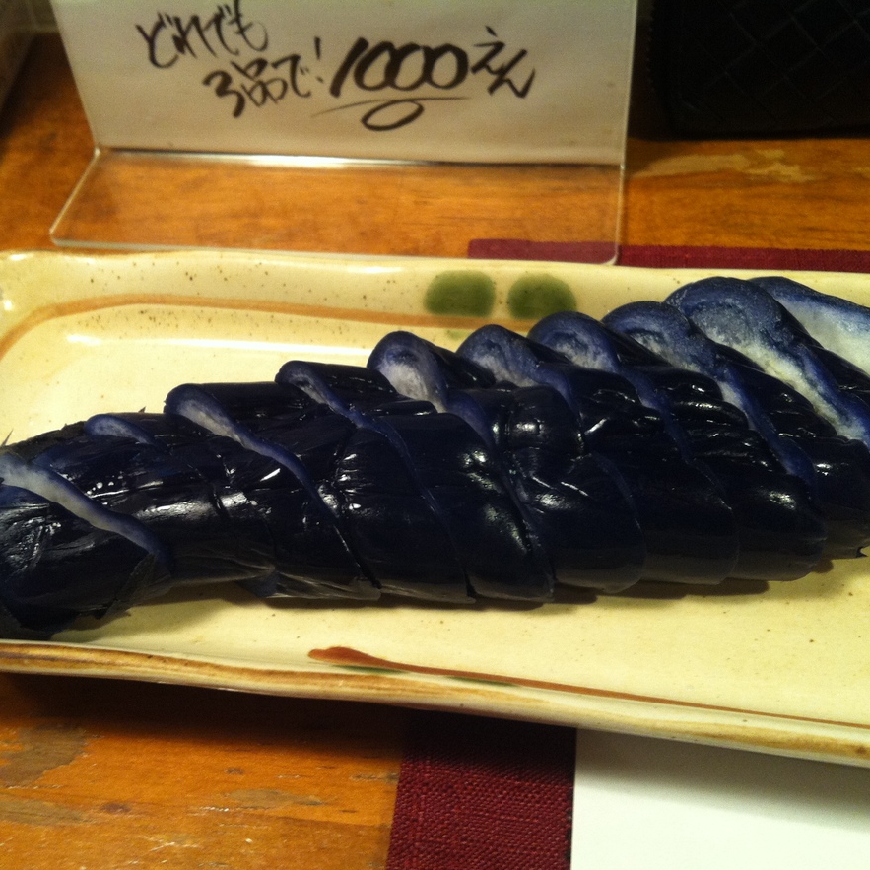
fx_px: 1194
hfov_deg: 39.9
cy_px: 439
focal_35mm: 42
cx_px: 372
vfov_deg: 40.0
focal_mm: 3.85
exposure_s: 1/15
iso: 125
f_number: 2.8
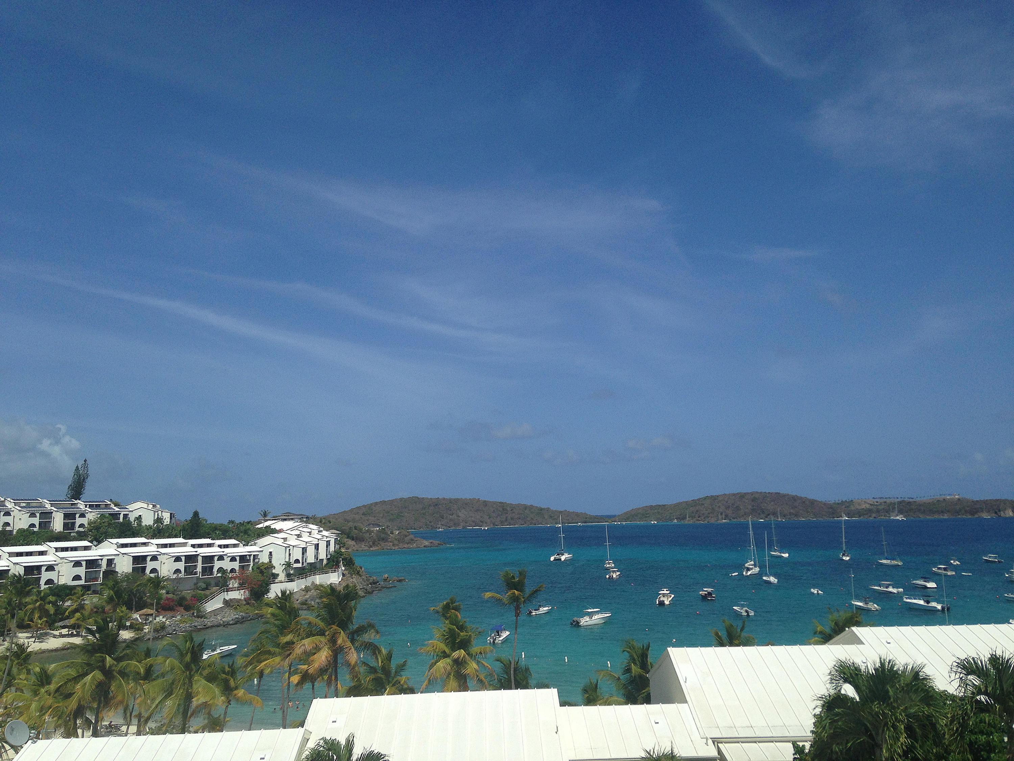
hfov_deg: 55.4
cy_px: 380
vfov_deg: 42.9
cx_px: 507
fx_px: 967
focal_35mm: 33
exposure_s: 1/3195
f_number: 2.4
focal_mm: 4.12
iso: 50
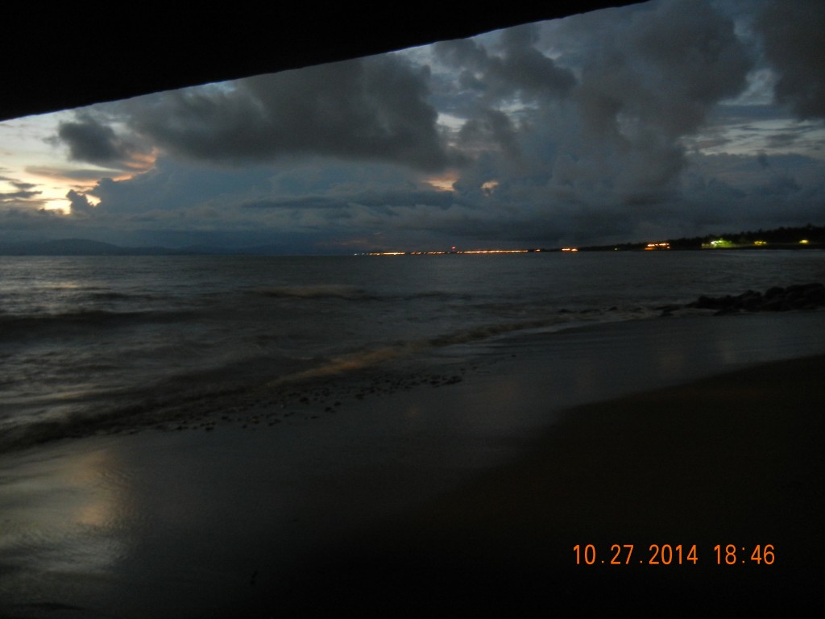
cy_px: 310
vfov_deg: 46.8
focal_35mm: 30
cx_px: 412
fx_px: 715
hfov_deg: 60.0
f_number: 3.5
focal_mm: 5.4
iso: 400
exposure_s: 1/2
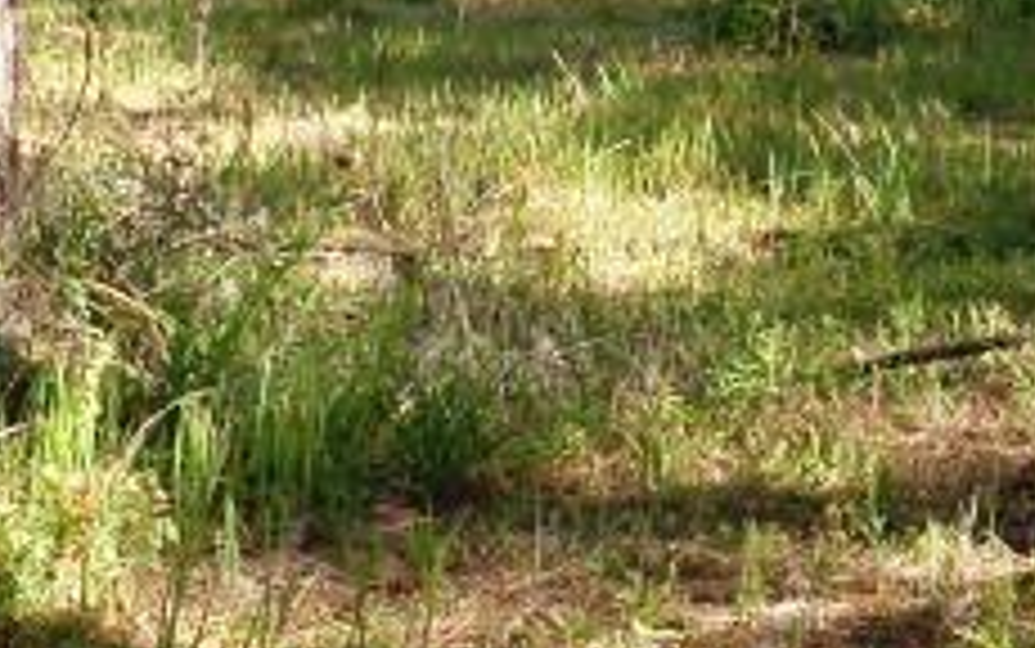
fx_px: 3330
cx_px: 585
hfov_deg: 17.7
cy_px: -153
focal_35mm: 118
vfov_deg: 10.9
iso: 80
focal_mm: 4.5
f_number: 2.5
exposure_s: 1/350
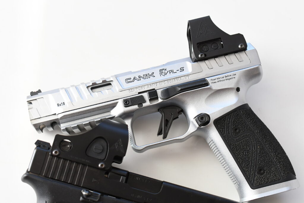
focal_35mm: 54
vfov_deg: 25.1
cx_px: 152
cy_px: 102
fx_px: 456
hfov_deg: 36.9
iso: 1250
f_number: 8
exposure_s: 1/100
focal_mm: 36
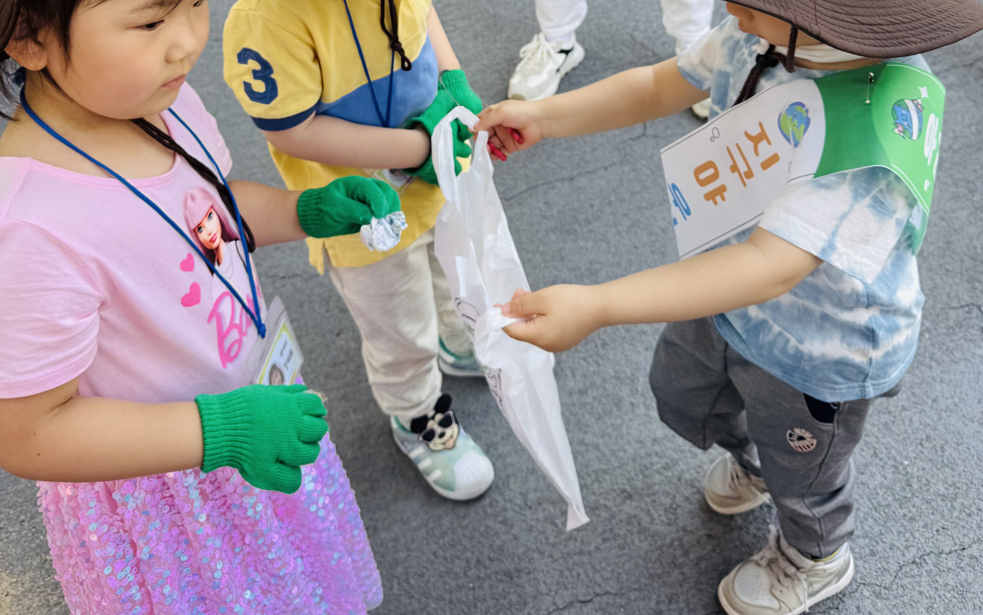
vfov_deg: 34.6
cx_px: 492
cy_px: 33
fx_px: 911
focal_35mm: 34
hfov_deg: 56.7
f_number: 1.78
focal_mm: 6.76
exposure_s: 1/412
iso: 80
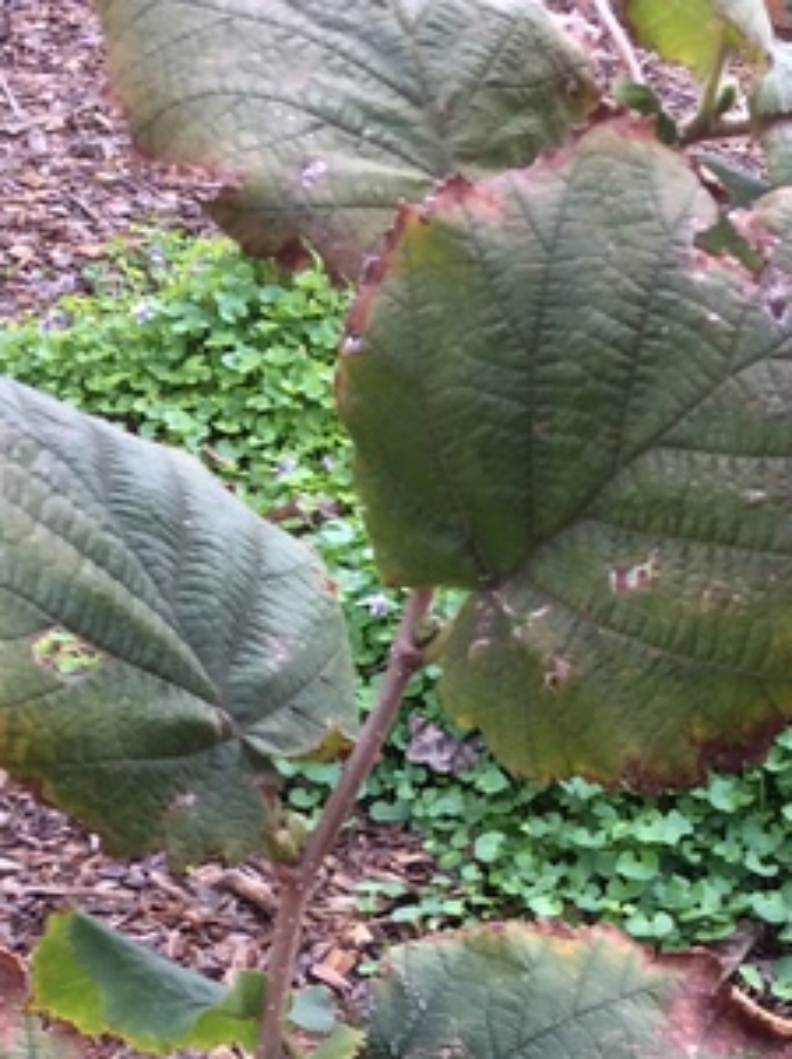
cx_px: 549
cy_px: 1070
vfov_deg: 22.1
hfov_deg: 17.3
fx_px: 2599
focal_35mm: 85
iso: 40
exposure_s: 1/100
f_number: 2.4
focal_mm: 3.3
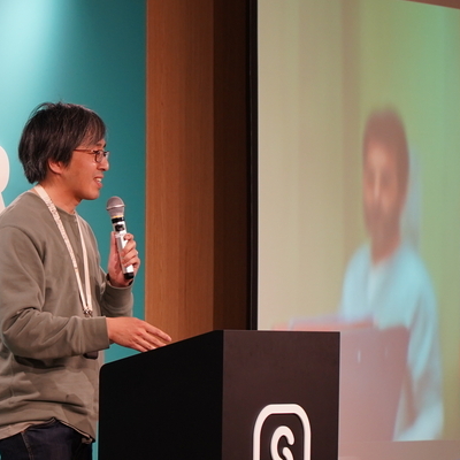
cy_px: 248
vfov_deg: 6.6
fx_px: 4014
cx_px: 62
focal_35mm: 267
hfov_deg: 6.5
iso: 800
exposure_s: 1/160
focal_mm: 105
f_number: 4
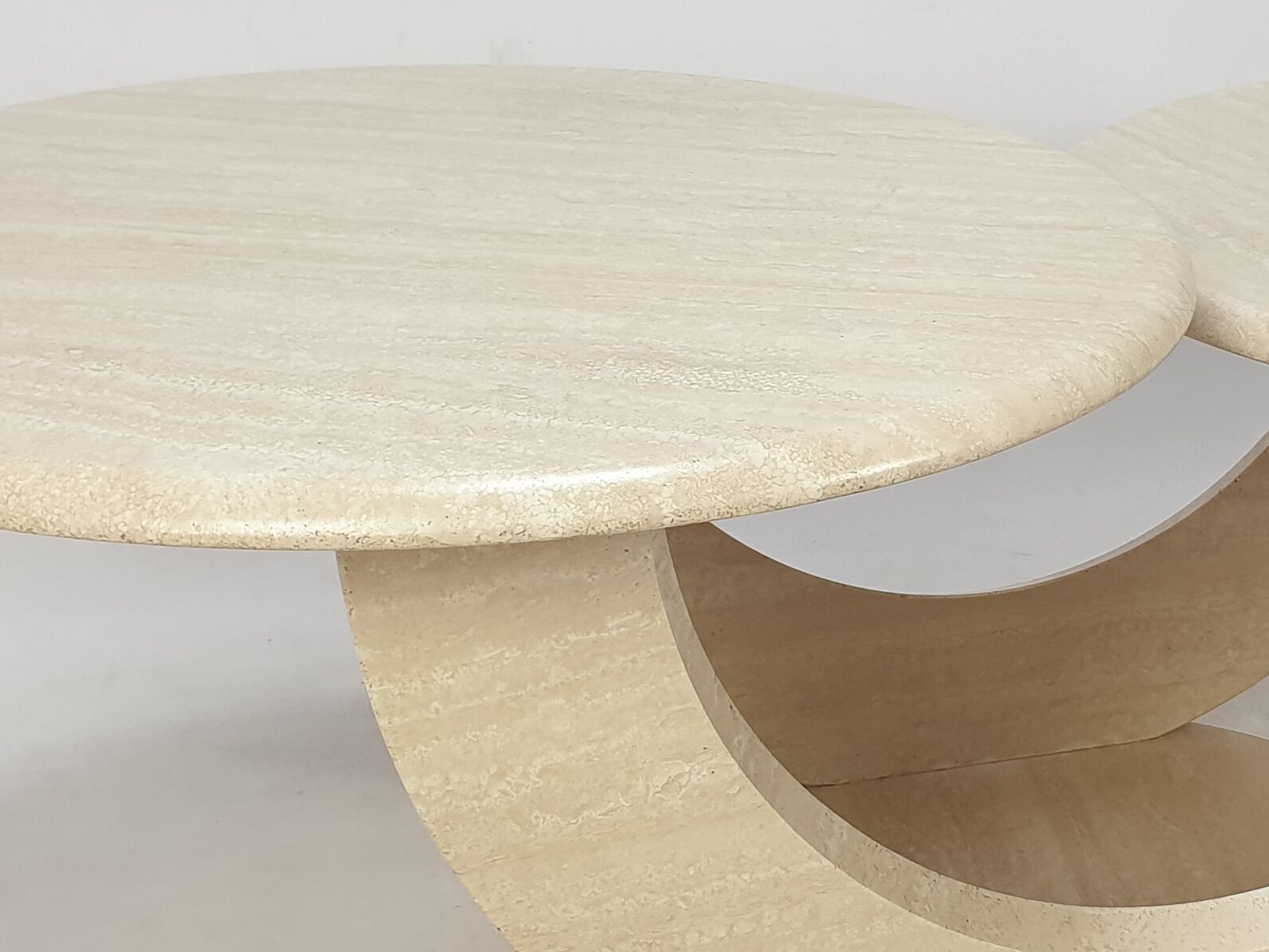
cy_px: 417
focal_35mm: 66
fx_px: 2420
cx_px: 977
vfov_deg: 22.2
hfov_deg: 28.9
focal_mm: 4.3
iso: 80
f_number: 2.4
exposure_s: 1/100
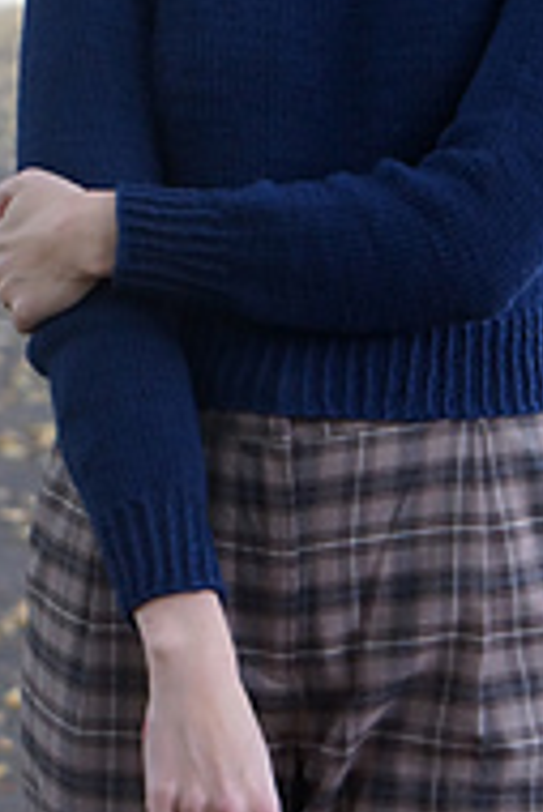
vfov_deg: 10.3
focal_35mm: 197
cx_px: 319
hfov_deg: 7.0
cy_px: -68
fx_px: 4449
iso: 1600
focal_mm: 50
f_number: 3.5
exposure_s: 1/80
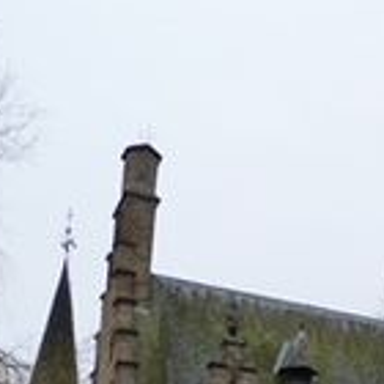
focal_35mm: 95
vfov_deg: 16.7
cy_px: 565
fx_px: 1192
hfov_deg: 16.0
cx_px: 650
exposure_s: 1/160
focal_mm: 4.5
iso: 125
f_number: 4
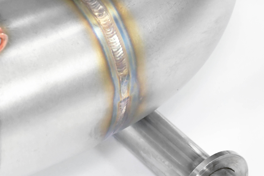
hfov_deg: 5.9
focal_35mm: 347
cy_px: 104
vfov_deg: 4.0
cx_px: 141
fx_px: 2544
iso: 2500
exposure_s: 1/100
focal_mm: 95
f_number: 13
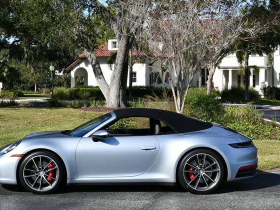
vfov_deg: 22.3
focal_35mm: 66
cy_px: 104
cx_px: 126
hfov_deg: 29.4
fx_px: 534
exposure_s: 1/250
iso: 100
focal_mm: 30
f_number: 8
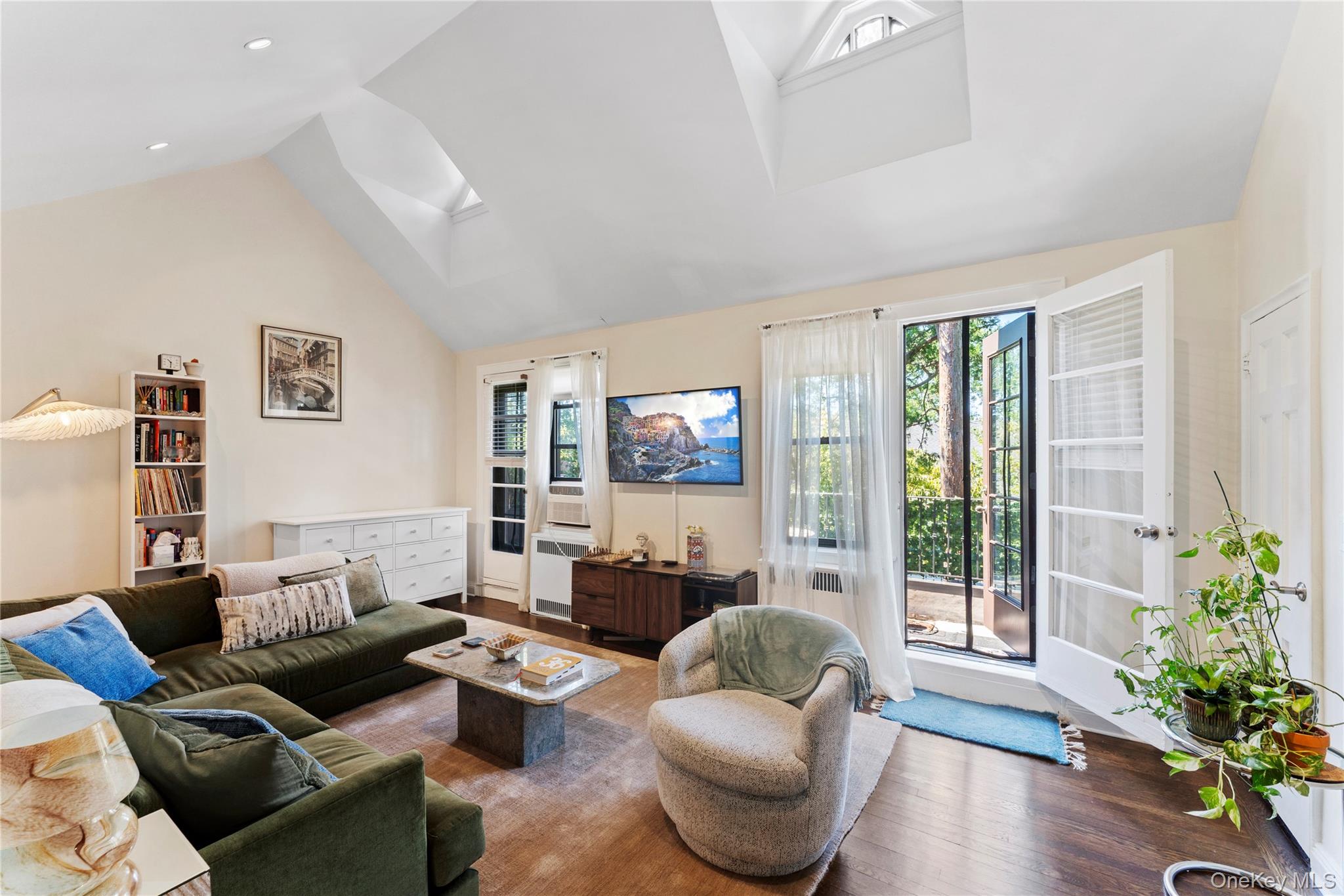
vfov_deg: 81.2
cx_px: 672
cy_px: 448
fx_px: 523
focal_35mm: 14
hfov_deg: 104.3
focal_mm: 14
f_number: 11
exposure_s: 1/2
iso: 100
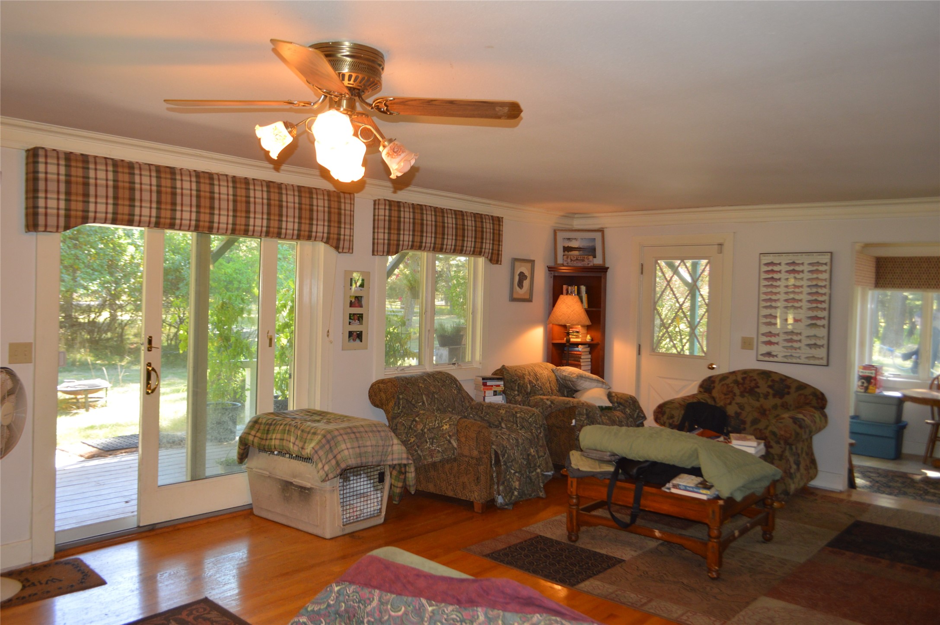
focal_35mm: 27
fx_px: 704
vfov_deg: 47.8
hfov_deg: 67.4
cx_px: 470
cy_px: 312
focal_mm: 18
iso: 400
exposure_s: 1/60
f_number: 3.5
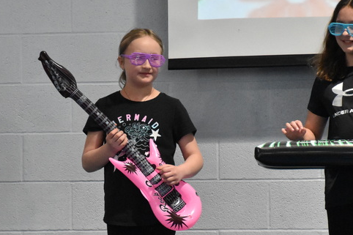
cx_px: 106
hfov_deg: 7.6
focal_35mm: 271
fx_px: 2657
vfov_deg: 5.1
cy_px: 172
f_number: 5.3
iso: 6400
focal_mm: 85
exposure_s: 1/320
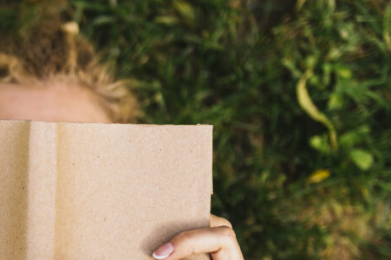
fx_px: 1043
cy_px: 248
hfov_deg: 20.6
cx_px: 11
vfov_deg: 14.1
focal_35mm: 96
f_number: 2.8
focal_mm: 43
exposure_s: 1/80
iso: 100
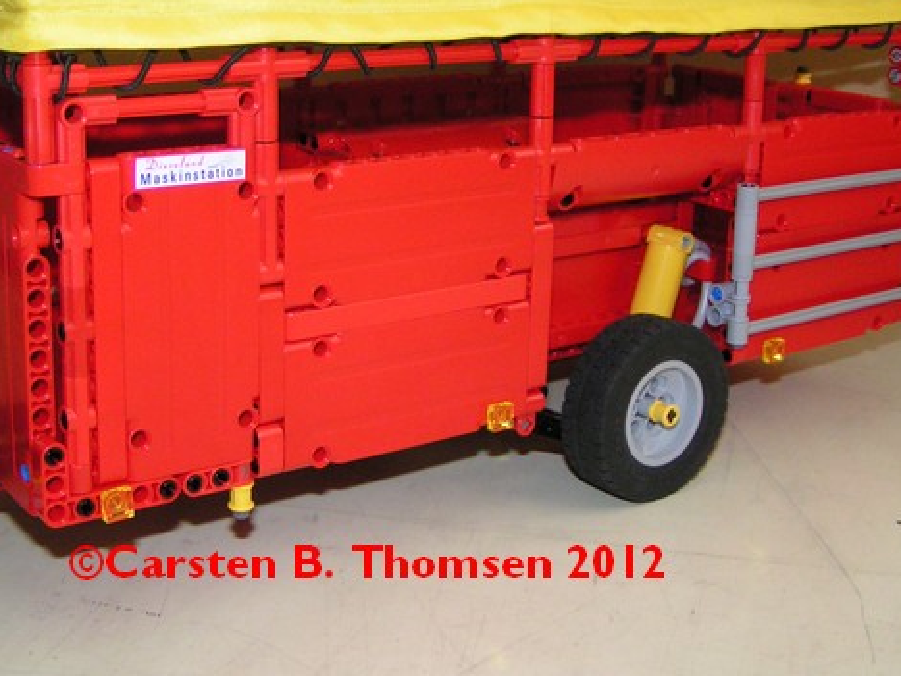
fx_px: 1353
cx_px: 368
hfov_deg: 36.7
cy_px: 245
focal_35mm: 52
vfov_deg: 27.9
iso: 200
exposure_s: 1/40
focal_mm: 5.8
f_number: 2.8
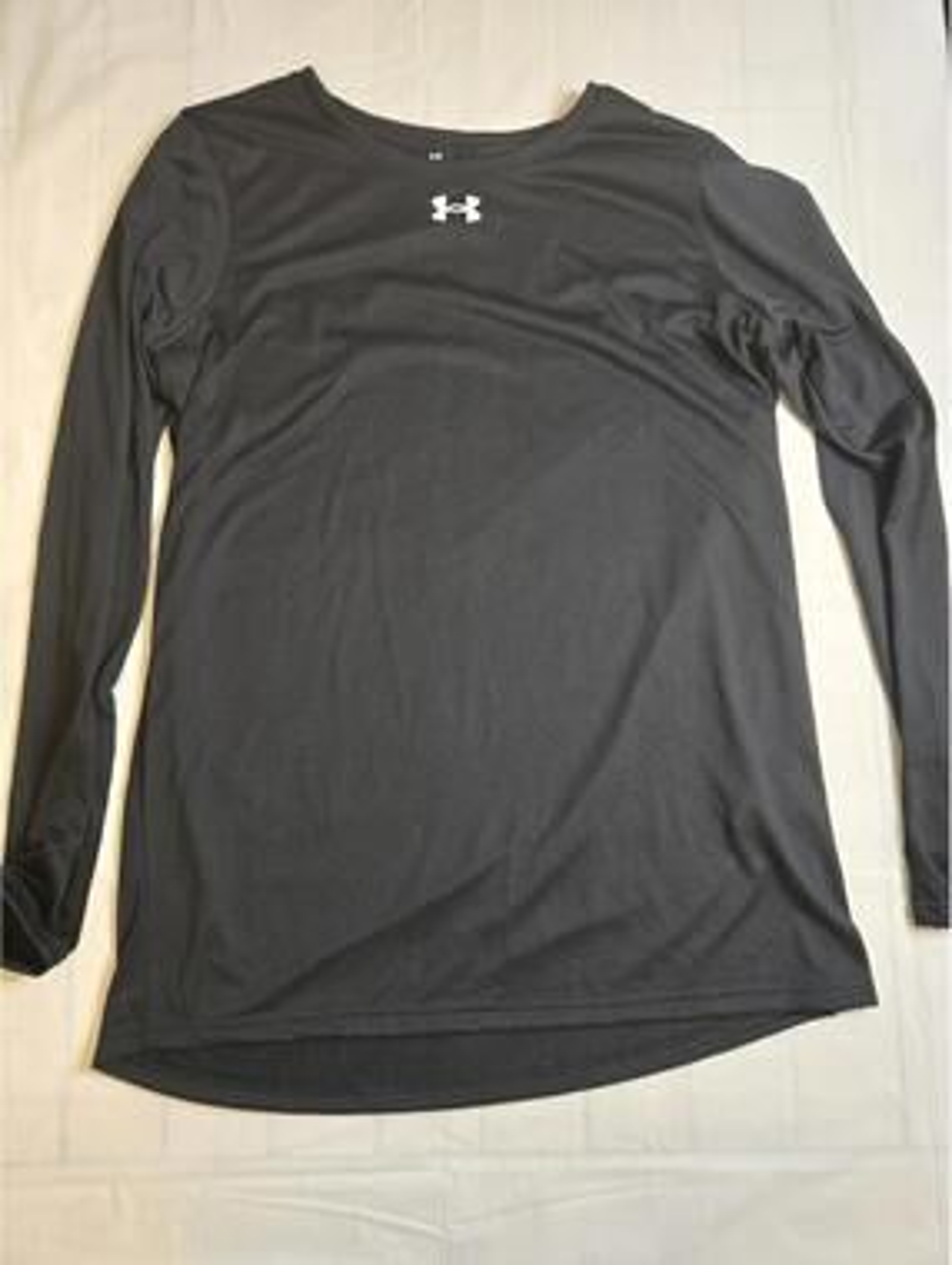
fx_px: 842
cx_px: 476
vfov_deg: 73.9
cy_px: 632
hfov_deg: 59.0
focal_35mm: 23
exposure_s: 1/34.2
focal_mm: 5.4
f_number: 1.8
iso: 500
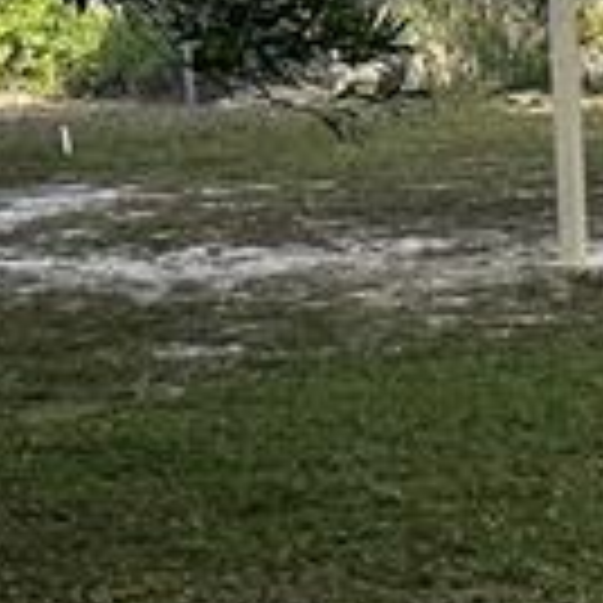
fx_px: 3193
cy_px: 310
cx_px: 2128
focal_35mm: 162
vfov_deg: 10.8
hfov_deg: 8.2
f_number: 1.78
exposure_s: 1/5525
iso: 80
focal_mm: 6.86
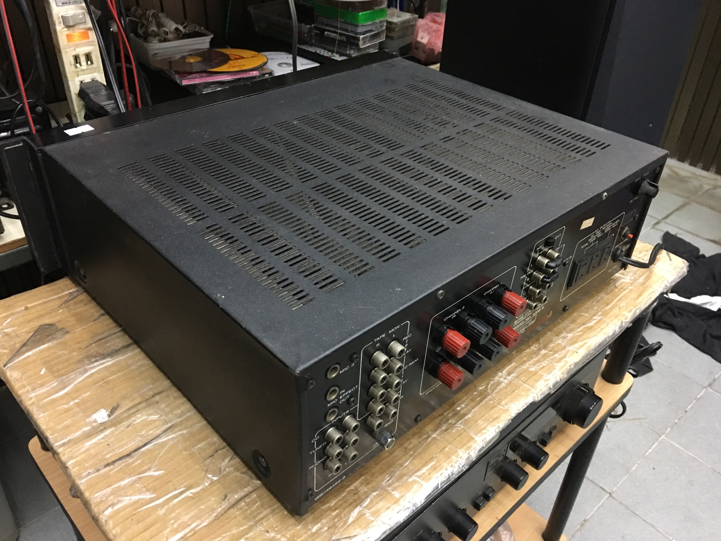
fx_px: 604
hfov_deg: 61.7
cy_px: 270
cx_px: 360
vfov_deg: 48.2
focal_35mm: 29
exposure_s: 1/10
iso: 80
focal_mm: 4.15
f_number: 2.2
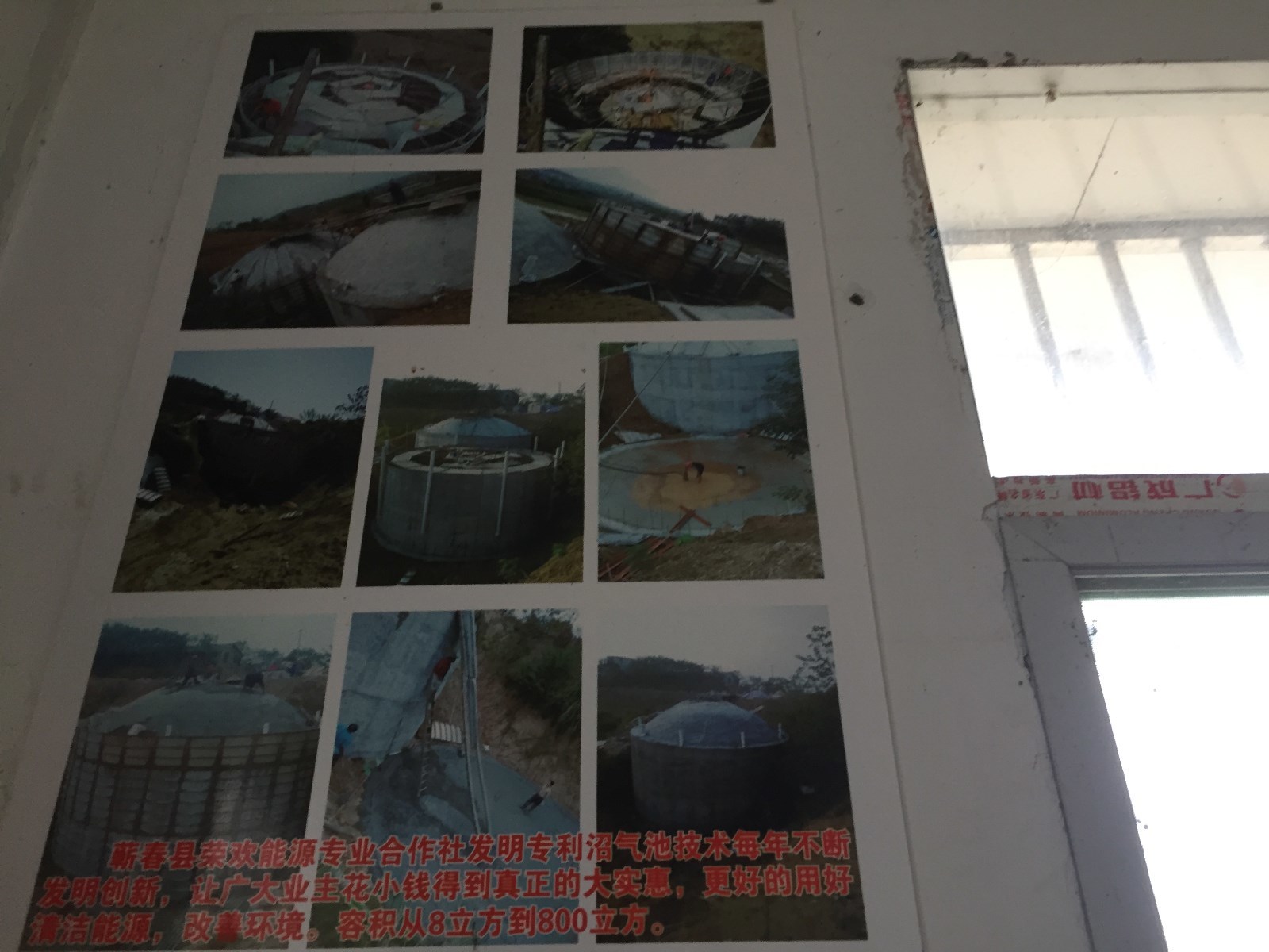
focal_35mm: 29
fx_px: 1063
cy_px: 476
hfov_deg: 61.7
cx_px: 634
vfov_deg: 48.2
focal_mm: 4.15
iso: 125
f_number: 2.2
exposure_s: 1/33
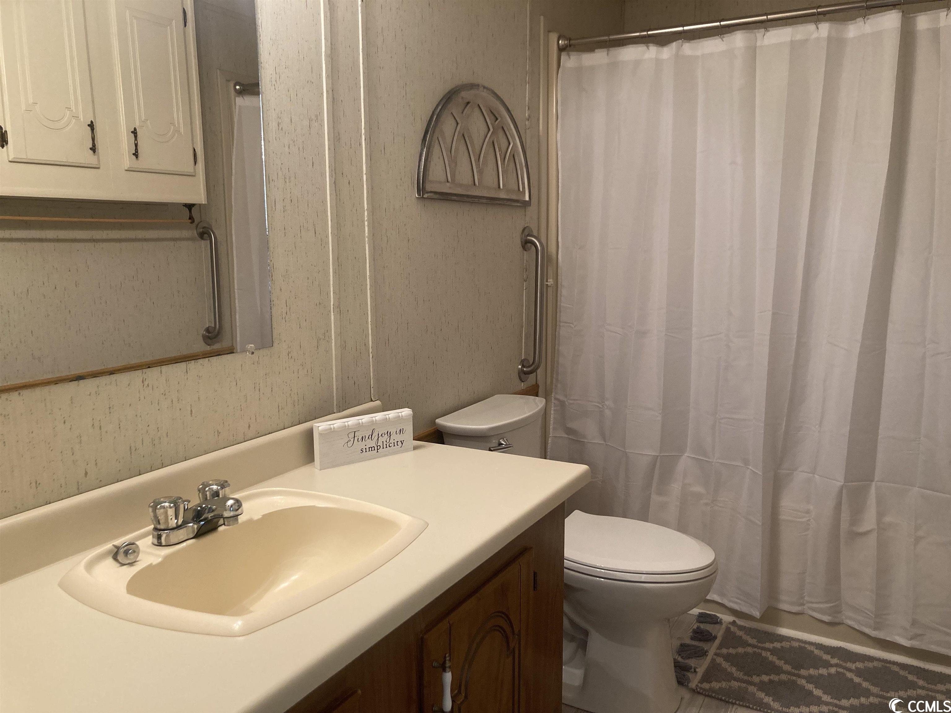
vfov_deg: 49.7
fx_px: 769
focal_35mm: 28
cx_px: 476
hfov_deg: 63.4
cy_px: 356
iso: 125
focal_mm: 3.99
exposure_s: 1/60
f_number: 1.8
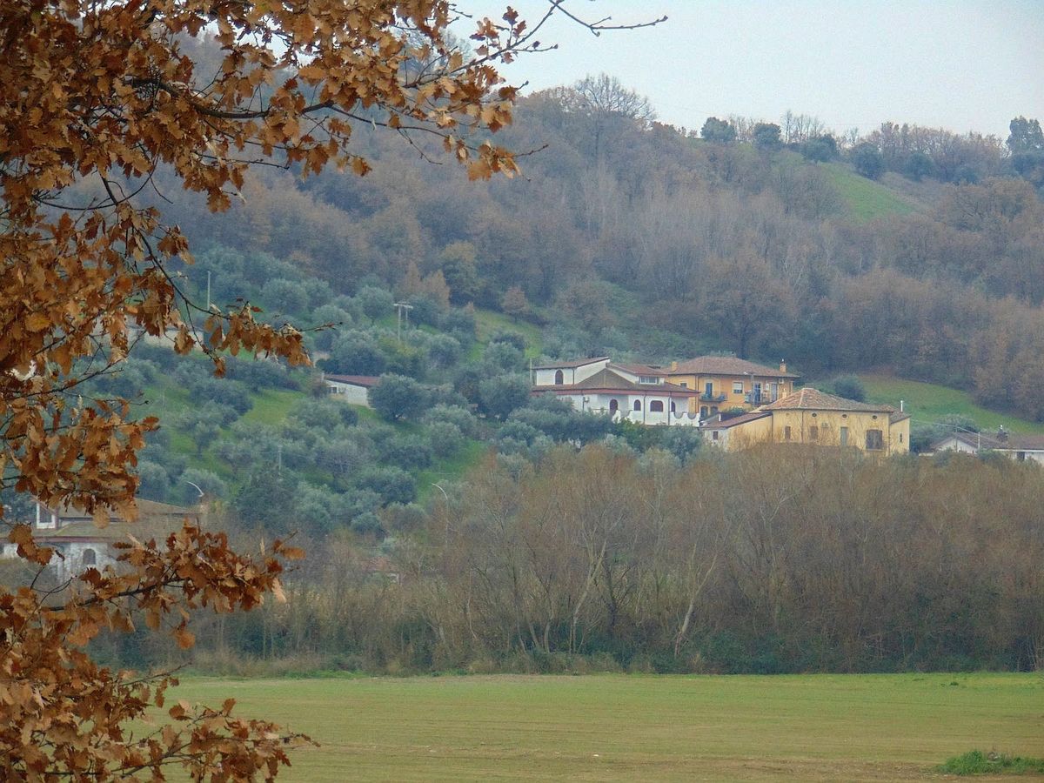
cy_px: 392
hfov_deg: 9.7
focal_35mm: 203
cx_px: 522
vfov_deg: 7.3
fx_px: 6122
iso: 320
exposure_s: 1/125
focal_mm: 36.4
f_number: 4.1
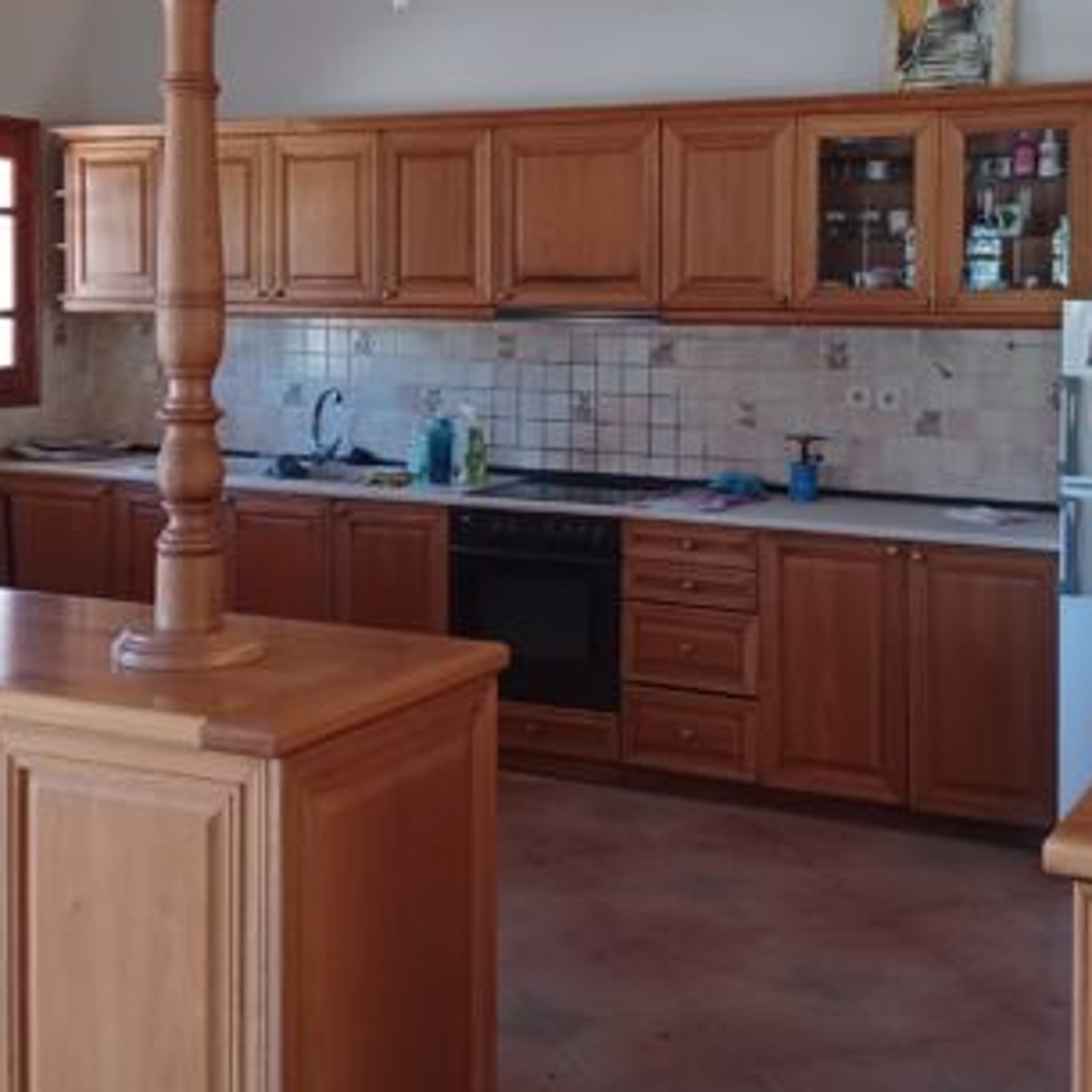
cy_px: 329
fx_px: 1820
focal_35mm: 51
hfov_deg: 33.4
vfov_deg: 33.0
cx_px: 557
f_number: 1.8
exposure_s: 1/33.3
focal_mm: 4.6
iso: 320
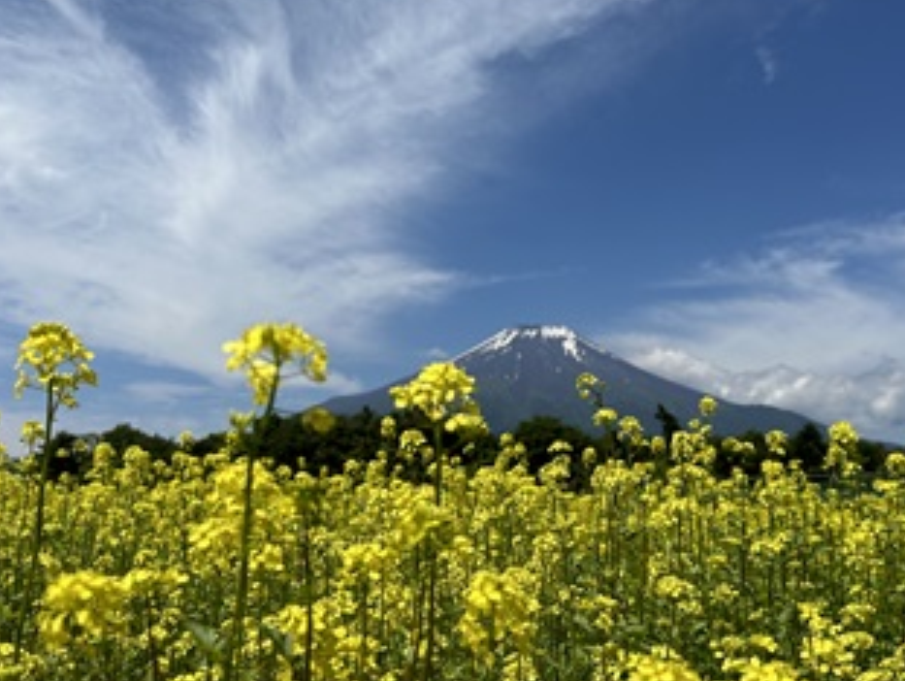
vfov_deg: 38.7
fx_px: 968
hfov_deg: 49.9
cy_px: 387
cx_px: 518
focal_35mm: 37
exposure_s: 1/8929
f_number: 1.78
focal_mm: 6.86
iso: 80
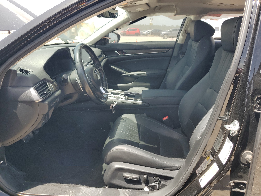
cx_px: 130
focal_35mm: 26
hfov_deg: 67.3
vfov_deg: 53.1
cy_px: 98
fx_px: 196
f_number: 1.5
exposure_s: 1/667
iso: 50
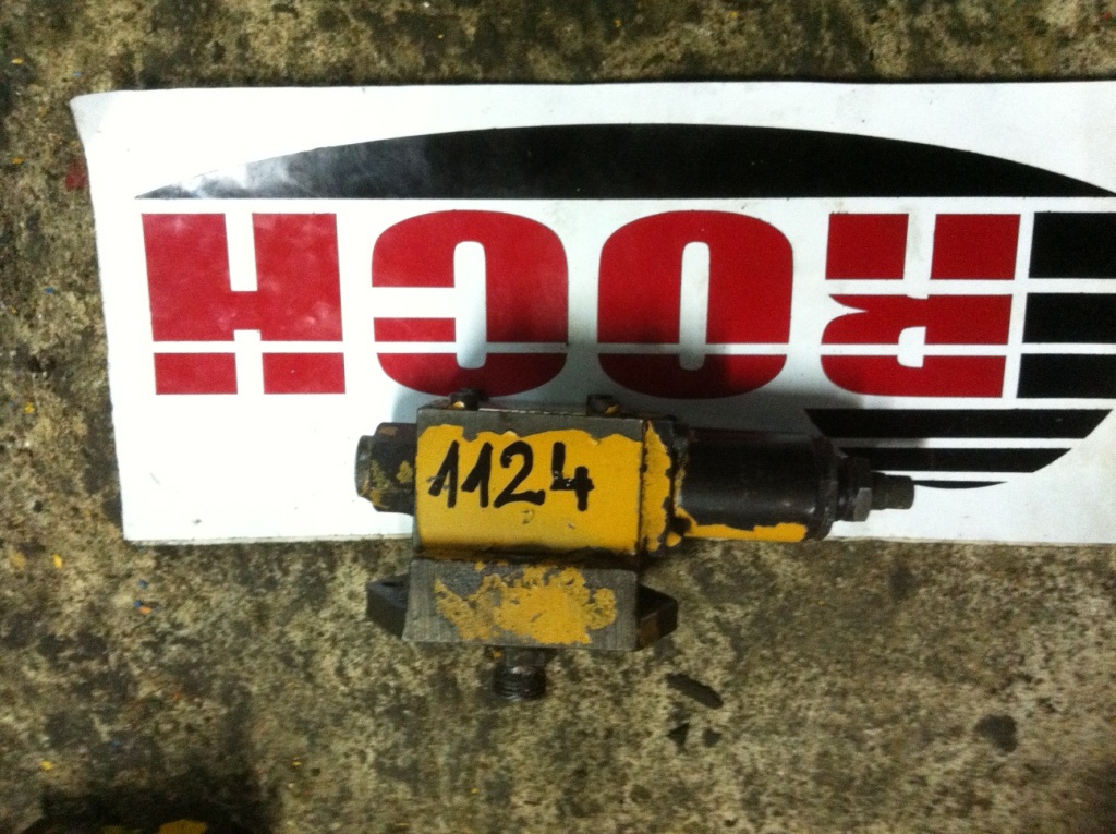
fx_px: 1127
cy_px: 417
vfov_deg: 40.6
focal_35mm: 35
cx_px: 558
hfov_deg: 52.7
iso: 640
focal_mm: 3.85
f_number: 2.8
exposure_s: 1/15
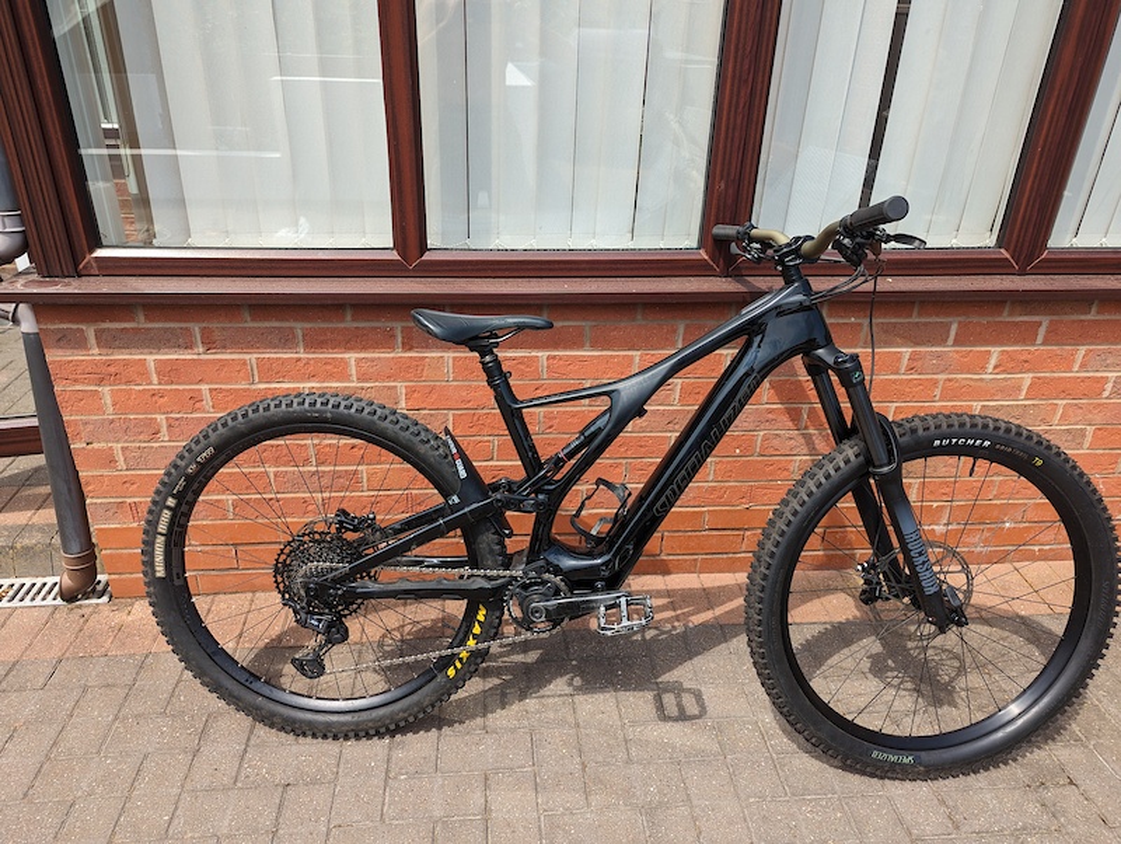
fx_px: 778
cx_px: 560
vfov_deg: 56.9
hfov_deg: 71.5
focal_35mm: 24
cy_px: 422
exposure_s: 1/1205
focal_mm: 6.81
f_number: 1.85
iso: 44
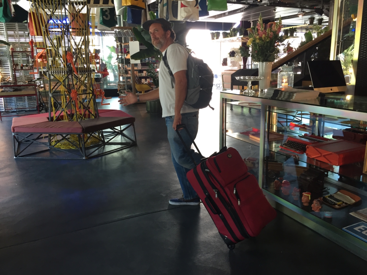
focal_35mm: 29
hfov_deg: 61.7
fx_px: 307
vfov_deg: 48.2
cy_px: 138
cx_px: 184
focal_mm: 4.15
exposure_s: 1/33
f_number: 2.2
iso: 80
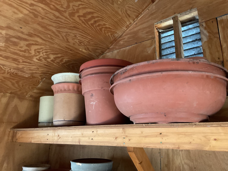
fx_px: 191
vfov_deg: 48.2
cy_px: 86
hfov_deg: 61.7
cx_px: 114
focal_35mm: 29
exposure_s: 1/25
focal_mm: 3
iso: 320
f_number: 1.8
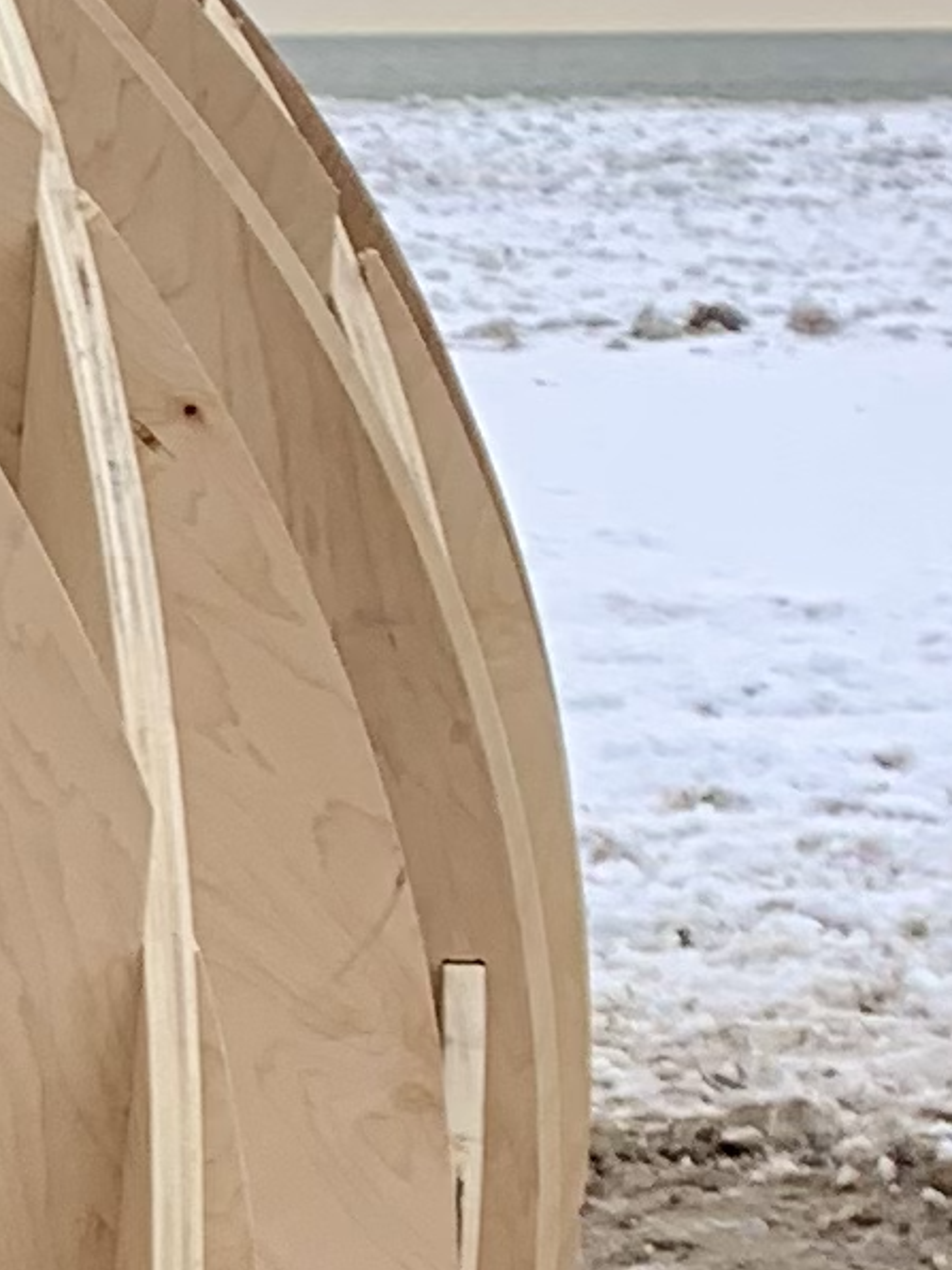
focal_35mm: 176
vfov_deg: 11.0
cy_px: 1579
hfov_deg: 7.2
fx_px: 6454
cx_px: -2172
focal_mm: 4.25
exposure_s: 1/129
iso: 25
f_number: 1.8
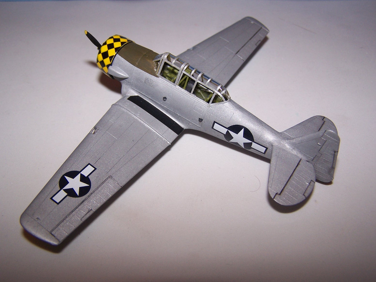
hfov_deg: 49.0
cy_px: 141
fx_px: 413
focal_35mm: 38
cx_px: 188
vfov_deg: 37.7
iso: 80
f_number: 2.8
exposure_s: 1/60
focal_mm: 6.3
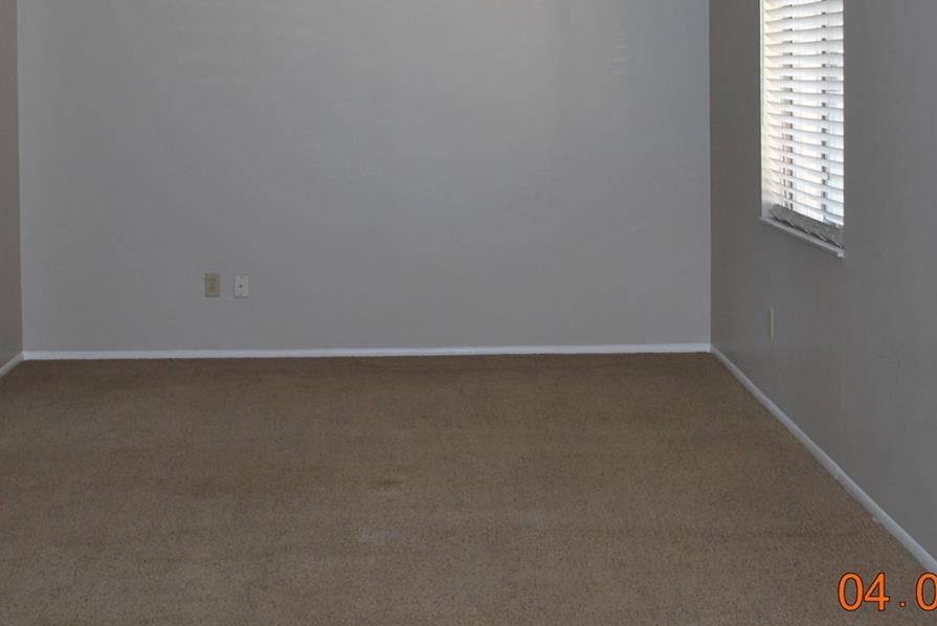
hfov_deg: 33.9
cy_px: 116
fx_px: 1537
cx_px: 419
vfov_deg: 22.7
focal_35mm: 59
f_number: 4
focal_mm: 22
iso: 200
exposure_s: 1/60
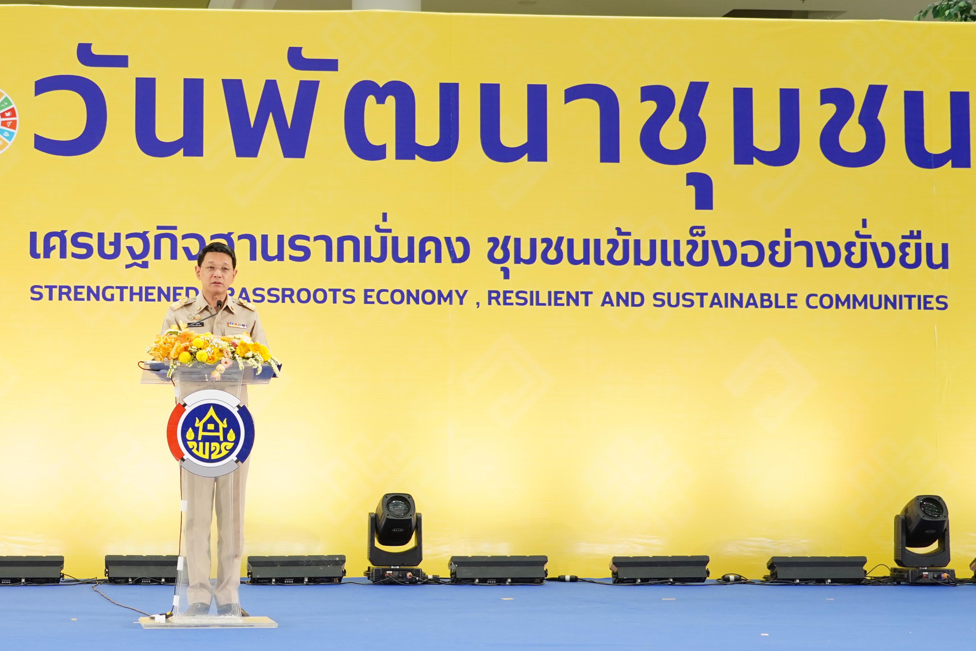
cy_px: 319
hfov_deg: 24.1
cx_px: 216
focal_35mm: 83
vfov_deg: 16.5
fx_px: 2250
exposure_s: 1/80
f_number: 4.5
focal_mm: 49
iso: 640
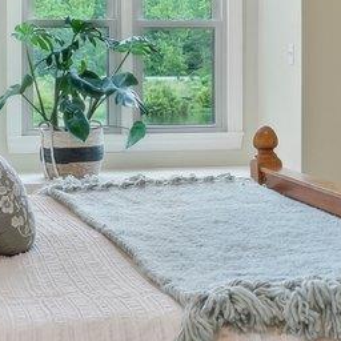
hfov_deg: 18.2
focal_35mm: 95
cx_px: 237
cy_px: 46
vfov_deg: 18.1
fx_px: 1059
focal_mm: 14
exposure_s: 1/10
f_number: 8
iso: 400
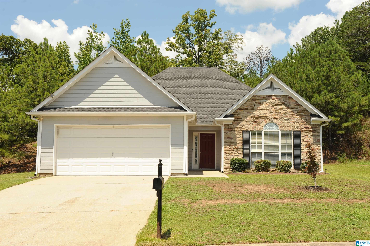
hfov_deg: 46.4
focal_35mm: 42
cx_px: 185
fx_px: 431
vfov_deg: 31.9
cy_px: 123
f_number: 8
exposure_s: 1/400
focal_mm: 42
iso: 200
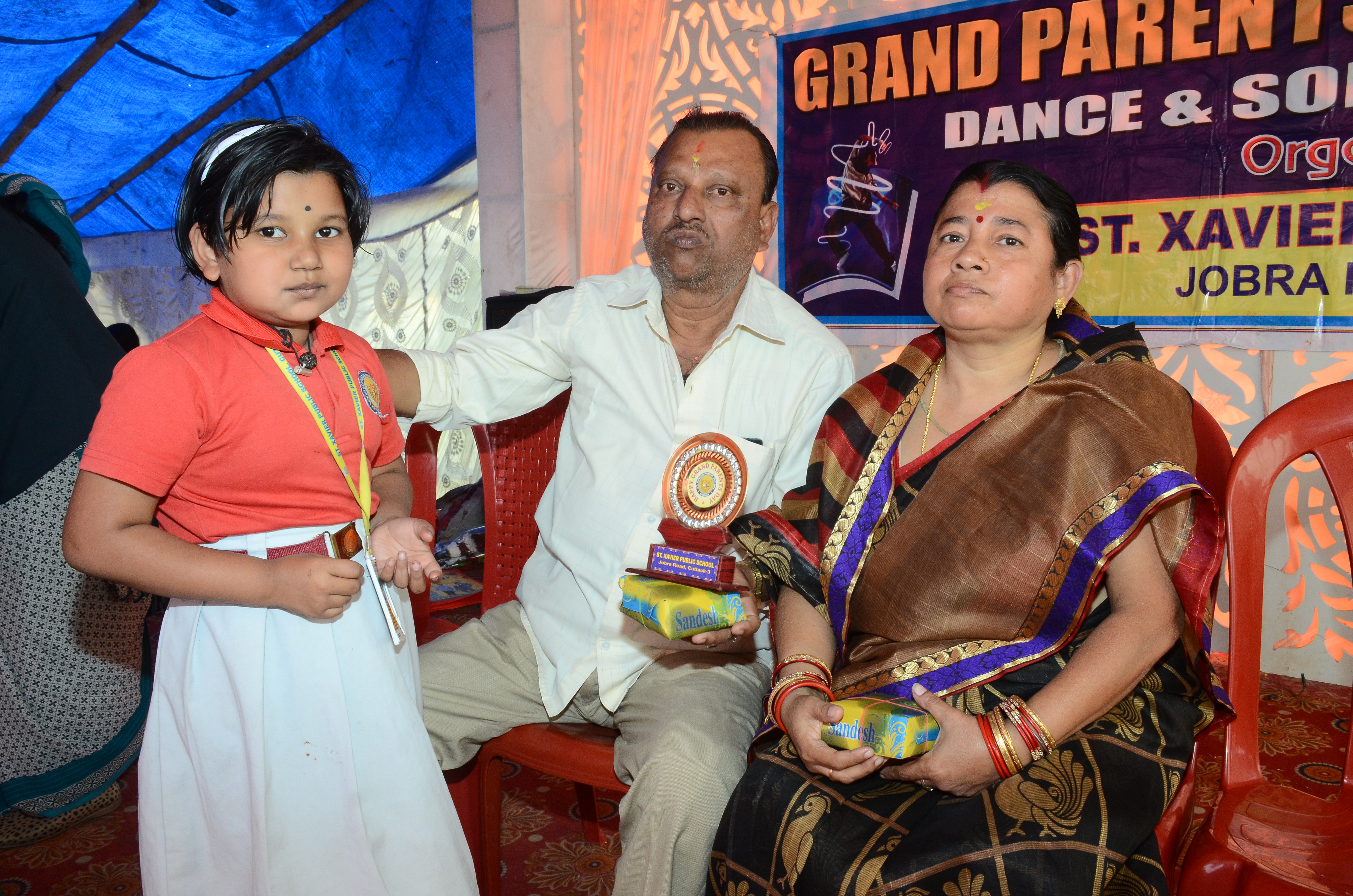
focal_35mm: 33
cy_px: 448
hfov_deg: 57.3
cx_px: 676
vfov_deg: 39.8
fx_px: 1238
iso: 1000
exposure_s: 1/125
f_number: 10
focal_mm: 22
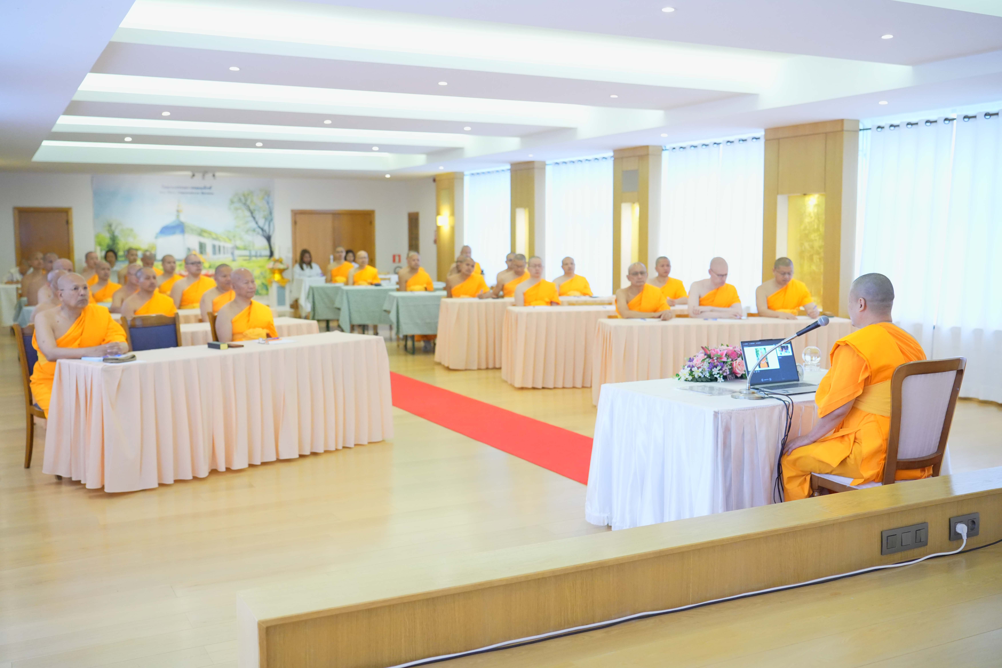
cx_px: 501
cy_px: 334
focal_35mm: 35
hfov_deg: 54.4
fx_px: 974
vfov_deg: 37.9
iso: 5000
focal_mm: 35
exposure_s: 1/250
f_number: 2.5
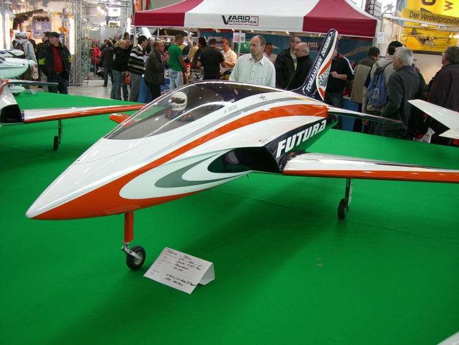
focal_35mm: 38
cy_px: 172
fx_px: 504
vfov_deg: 37.7
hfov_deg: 49.0
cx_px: 230
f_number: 2.7
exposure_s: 1/80
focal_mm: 6.2
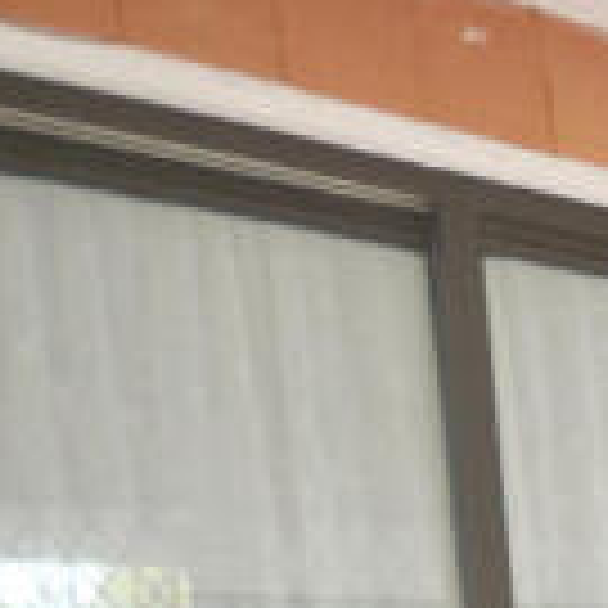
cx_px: 1169
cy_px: 903
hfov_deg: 19.0
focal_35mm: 62
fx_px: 1232
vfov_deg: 22.8
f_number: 4.5
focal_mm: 10
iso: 400
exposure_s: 1/80
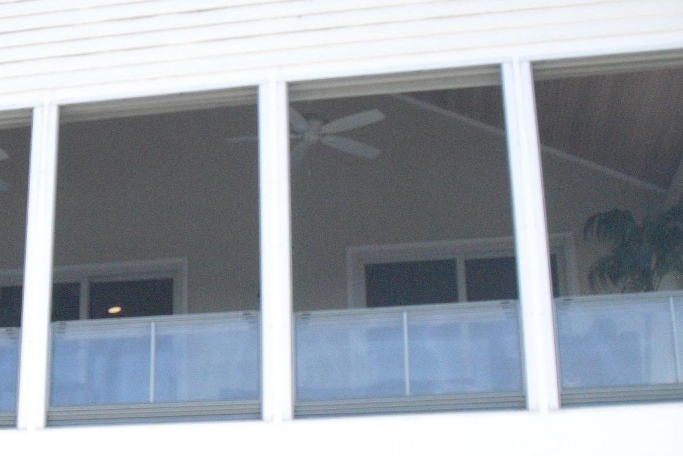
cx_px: 135
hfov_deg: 29.8
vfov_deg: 20.6
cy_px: 264
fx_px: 1252
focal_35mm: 66
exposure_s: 1/250
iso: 400
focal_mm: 6.3
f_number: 7.8
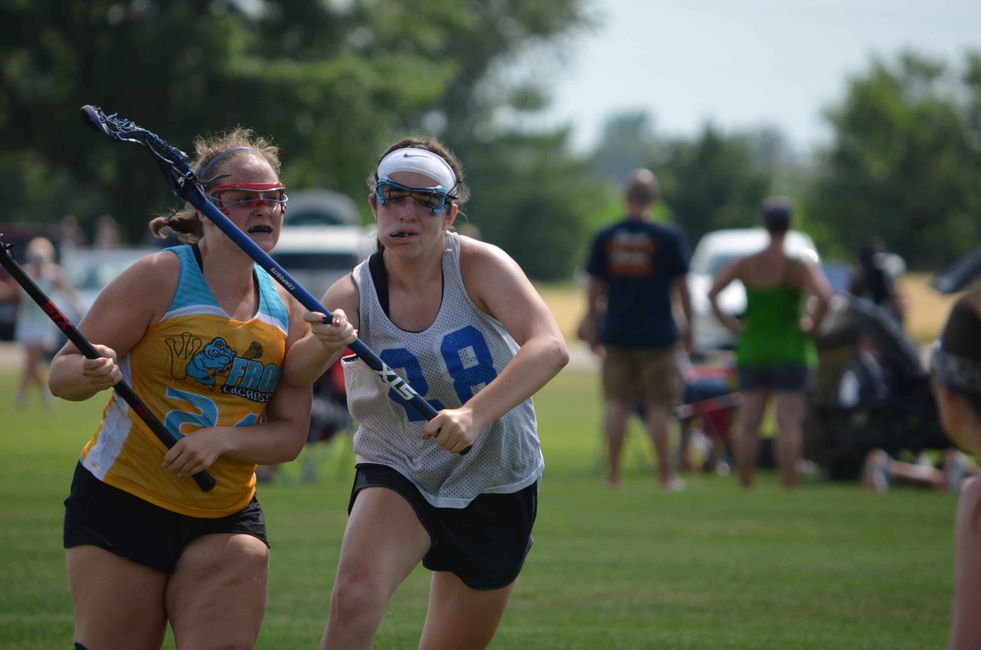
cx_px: 490
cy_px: 325
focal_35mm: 450
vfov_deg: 3.0
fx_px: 12237
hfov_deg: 4.6
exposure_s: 1/1600
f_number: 6.3
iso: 400
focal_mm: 300
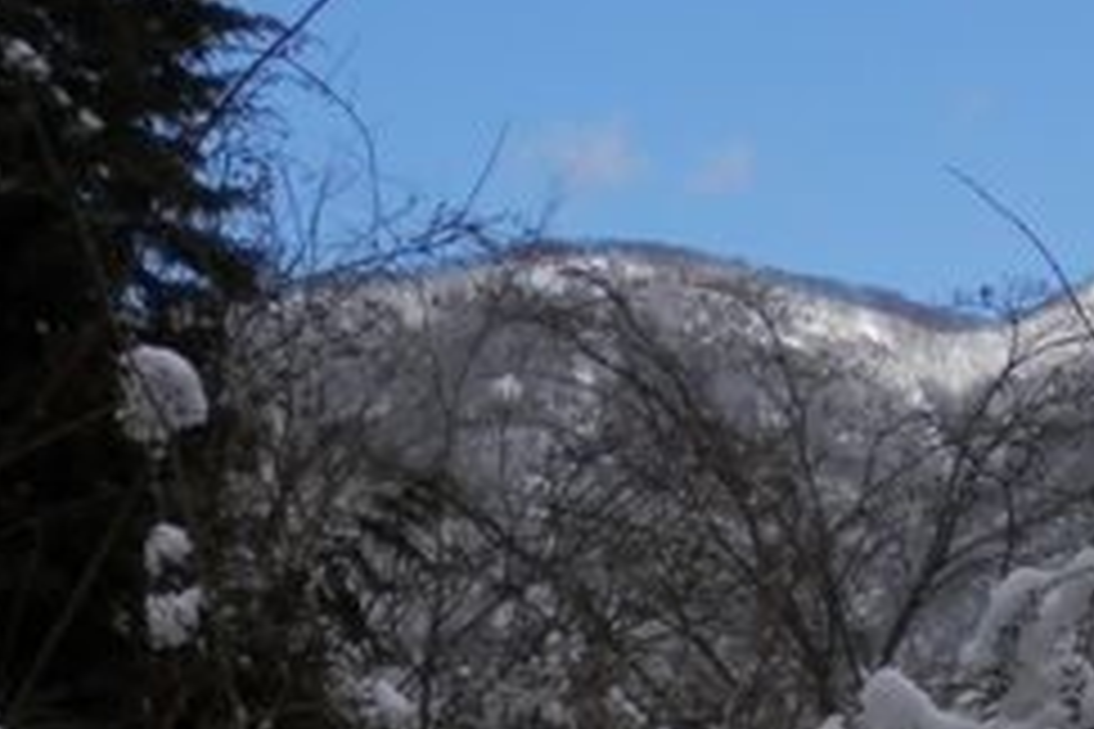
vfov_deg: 8.8
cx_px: 1765
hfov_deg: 12.5
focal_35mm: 154
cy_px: 788
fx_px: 4680
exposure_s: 1/125
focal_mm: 8
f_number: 10.8
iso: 80
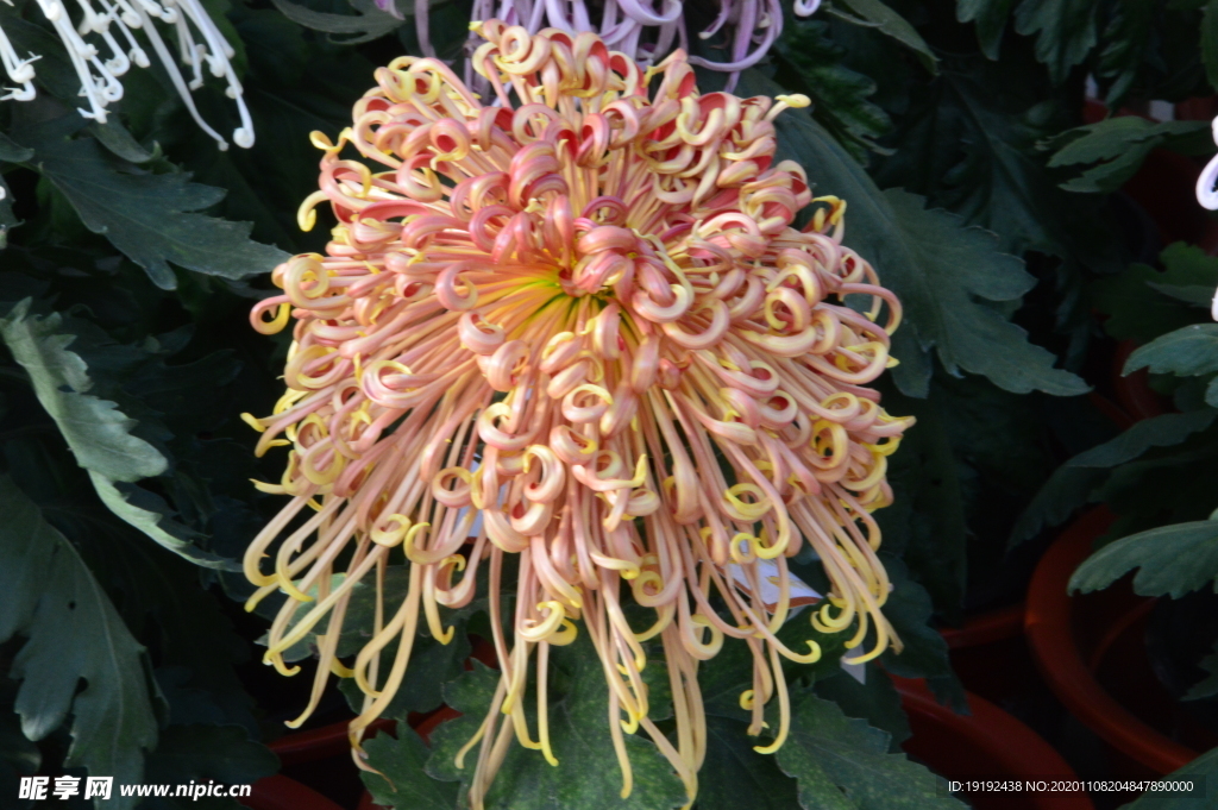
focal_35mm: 142
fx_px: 4817
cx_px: 609
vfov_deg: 9.6
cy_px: 405
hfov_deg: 14.4
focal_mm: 95
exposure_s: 1/8
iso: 900
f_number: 36
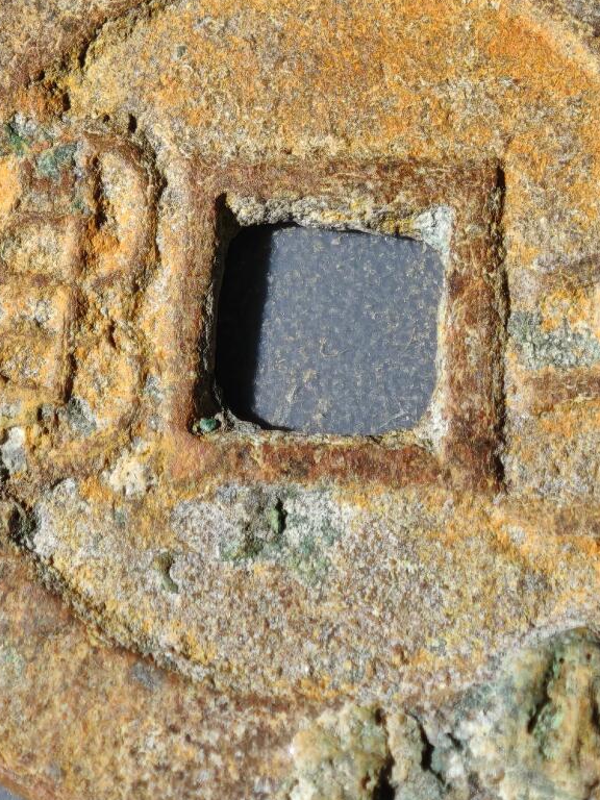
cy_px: 257
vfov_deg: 8.0
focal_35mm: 246
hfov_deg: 6.0
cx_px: 291
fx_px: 5685
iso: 200
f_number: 2
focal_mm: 9
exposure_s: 1/95
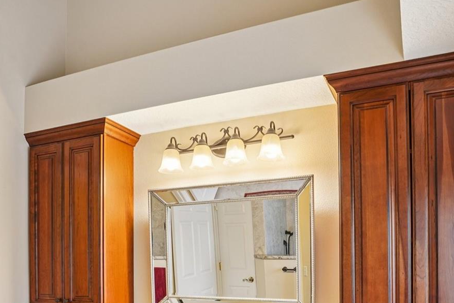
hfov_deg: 60.2
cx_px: 214
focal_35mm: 31
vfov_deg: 39.7
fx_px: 391
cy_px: 263
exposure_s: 1/3.33
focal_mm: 17
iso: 100
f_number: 8
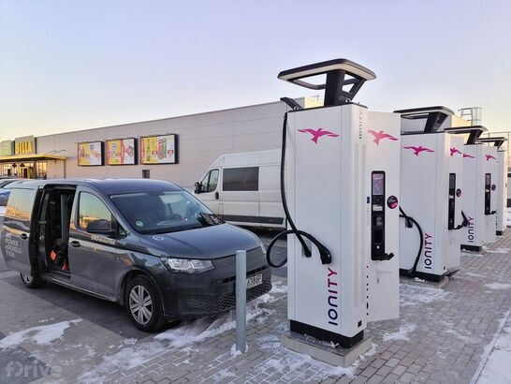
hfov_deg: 65.3
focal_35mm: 27
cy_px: 192
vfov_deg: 51.4
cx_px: 256
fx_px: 399
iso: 50
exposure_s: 1/240
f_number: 1.8
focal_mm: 5.3
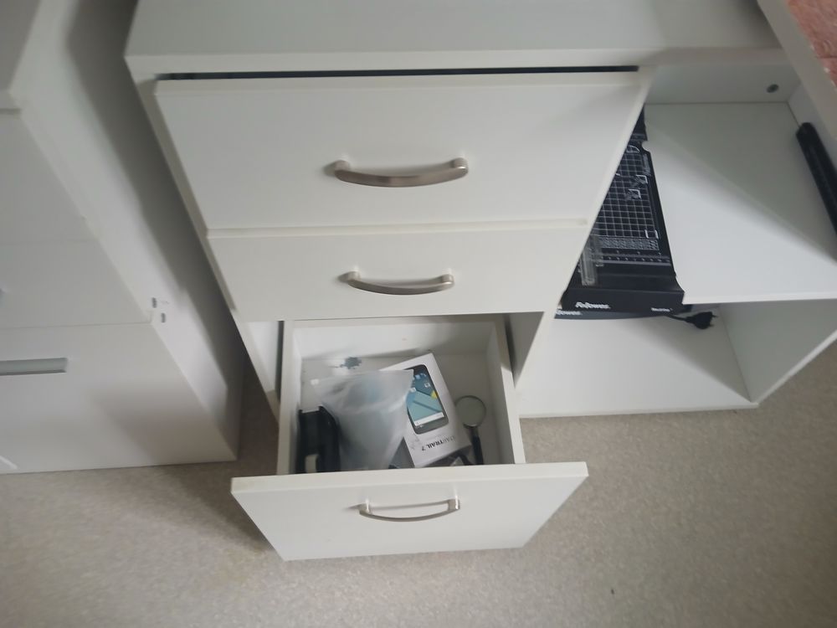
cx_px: 418
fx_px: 629
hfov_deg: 67.3
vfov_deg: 53.1
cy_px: 314
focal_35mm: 26
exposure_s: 1/25
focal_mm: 3.98
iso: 250
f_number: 1.8
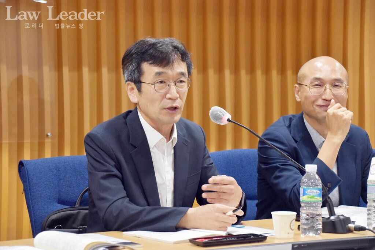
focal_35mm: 102
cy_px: 125
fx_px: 1063
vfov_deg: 13.4
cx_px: 188
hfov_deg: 20.0
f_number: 5
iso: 1600
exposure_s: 1/125
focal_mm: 68
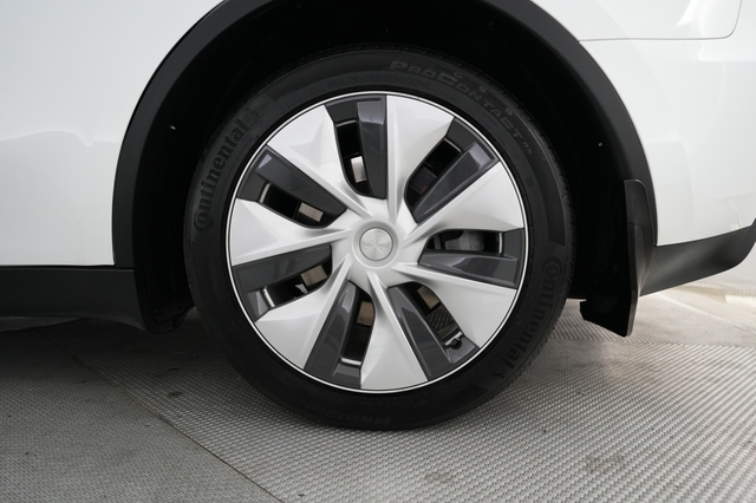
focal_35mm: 26
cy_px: 252
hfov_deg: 69.4
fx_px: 546
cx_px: 378
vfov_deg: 49.5
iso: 2000
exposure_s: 1/160
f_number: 2.8
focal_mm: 26
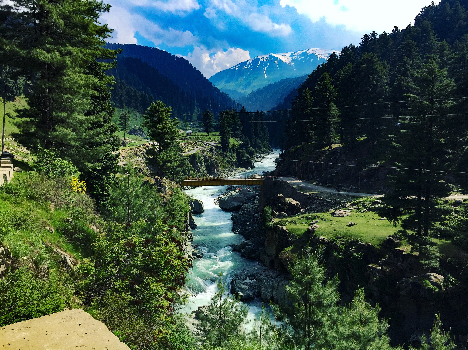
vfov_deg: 48.2
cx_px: 234
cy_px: 175
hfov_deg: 61.7
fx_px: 392
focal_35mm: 29
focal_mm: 4.15
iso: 32
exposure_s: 1/1236
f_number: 2.2
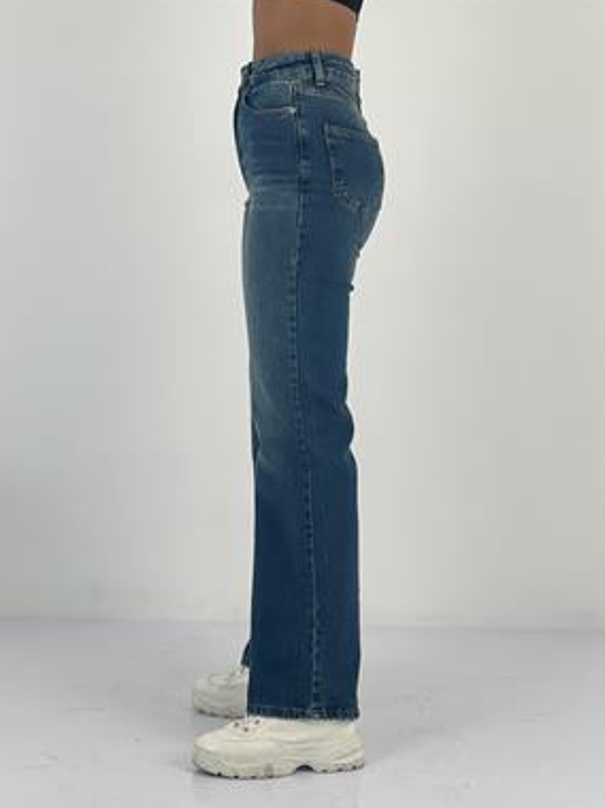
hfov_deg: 17.6
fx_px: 1959
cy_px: 432
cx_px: 285
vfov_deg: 23.3
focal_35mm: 84
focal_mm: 9
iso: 32
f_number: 2.8
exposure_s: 1/100
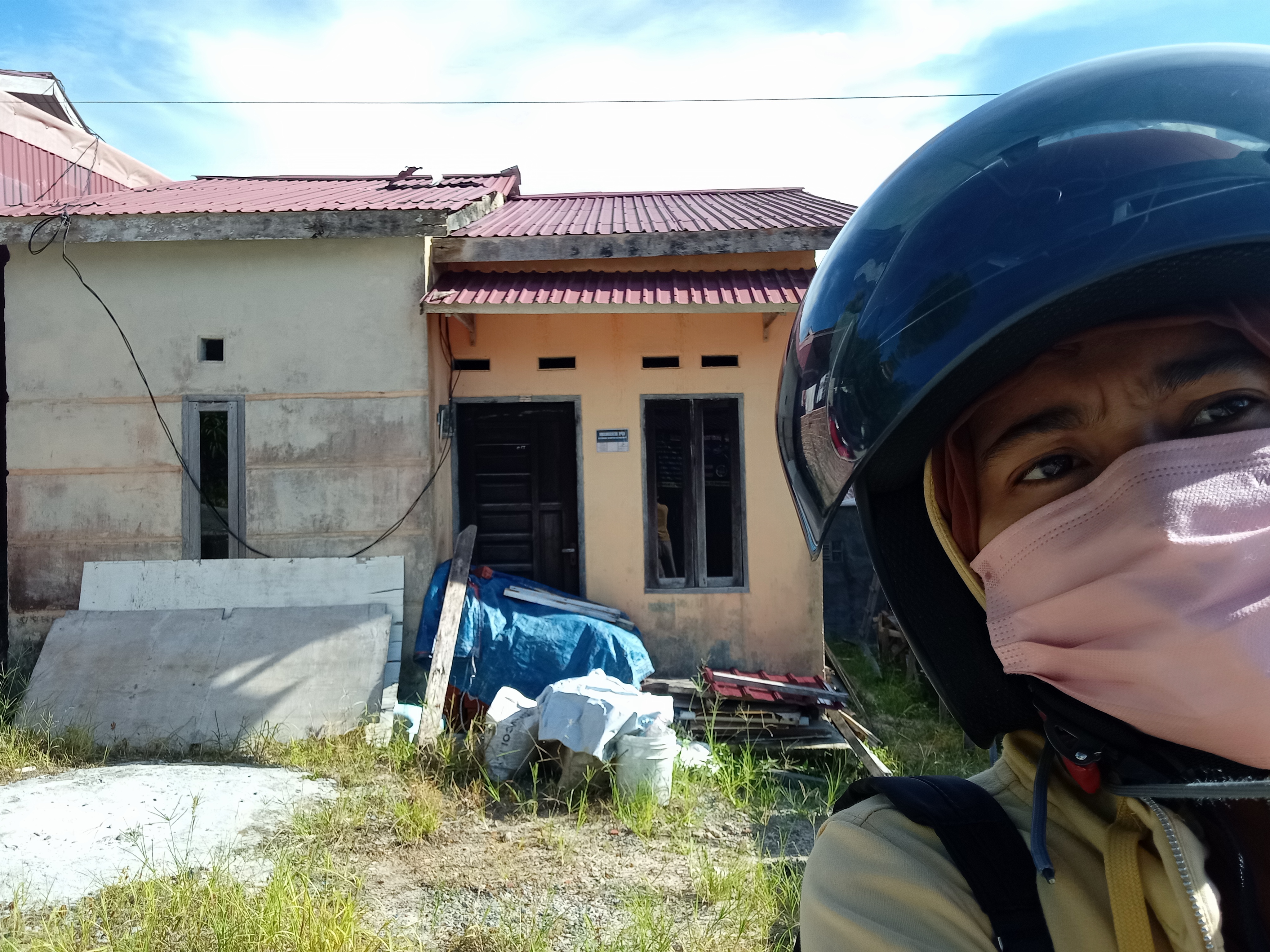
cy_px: 476
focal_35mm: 28
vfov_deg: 49.7
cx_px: 635
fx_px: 1027
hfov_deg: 63.4
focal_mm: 3.74
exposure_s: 1/416
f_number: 2.25
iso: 100
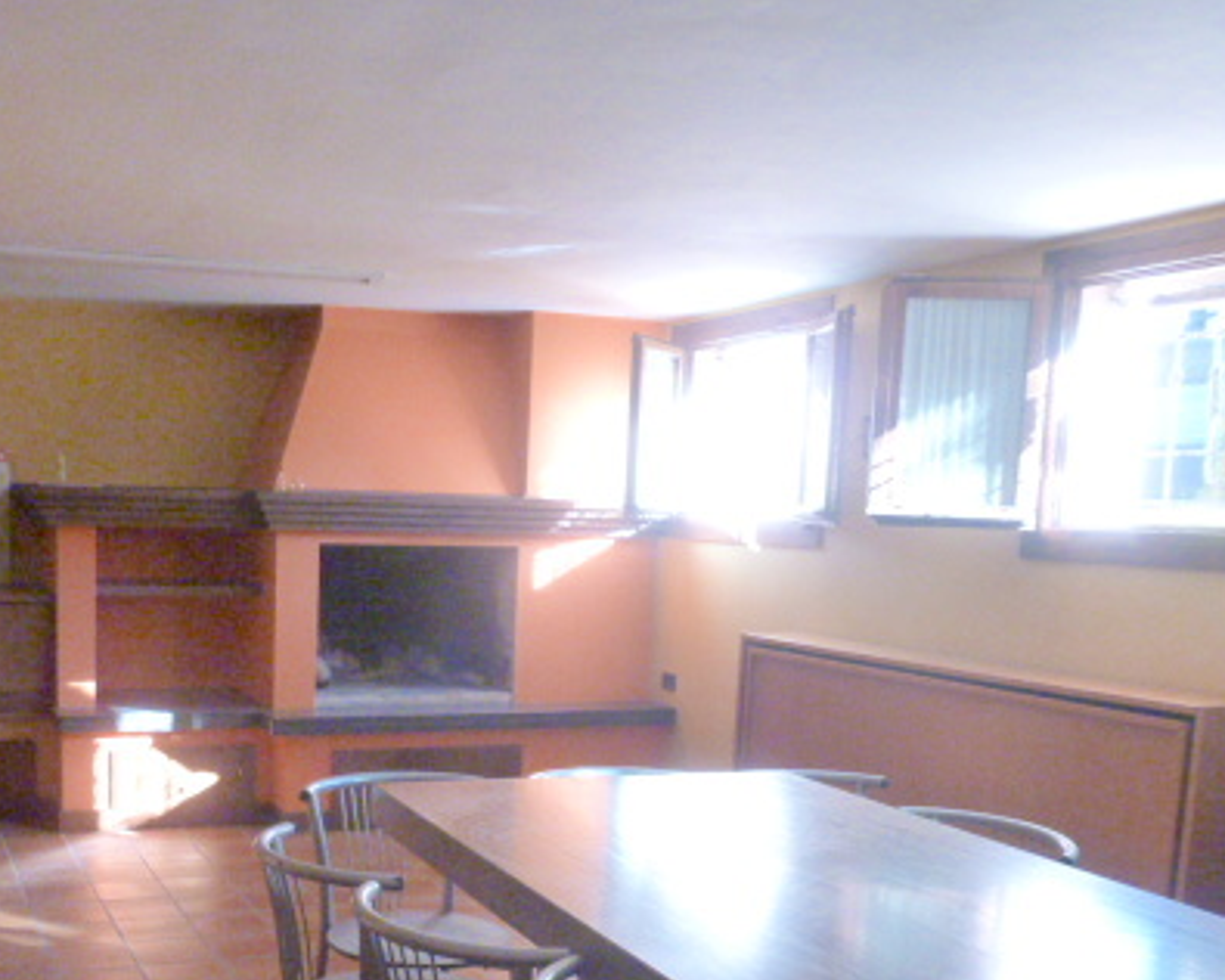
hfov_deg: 46.5
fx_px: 1378
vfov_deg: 38.4
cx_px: 335
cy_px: 710
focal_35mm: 38
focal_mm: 4.3
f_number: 3.3
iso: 800
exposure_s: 1/40
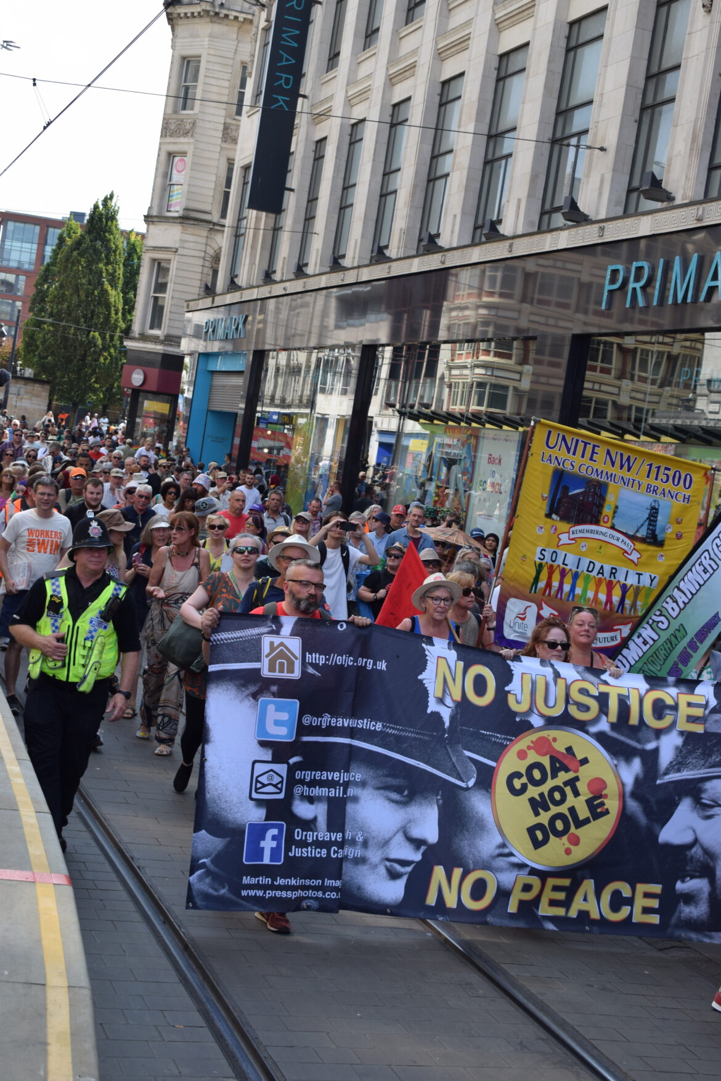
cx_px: 360
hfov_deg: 25.8
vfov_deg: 37.9
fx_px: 1577
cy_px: 540
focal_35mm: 52
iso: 200
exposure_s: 1/320
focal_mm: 35
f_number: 6.3
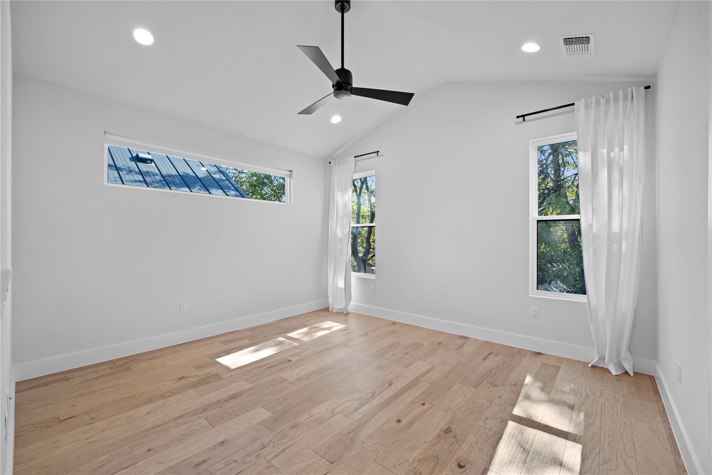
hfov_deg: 104.3
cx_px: 356
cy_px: 238
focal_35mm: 14
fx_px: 277
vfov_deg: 81.2
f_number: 8
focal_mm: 14
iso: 100
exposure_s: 1/2
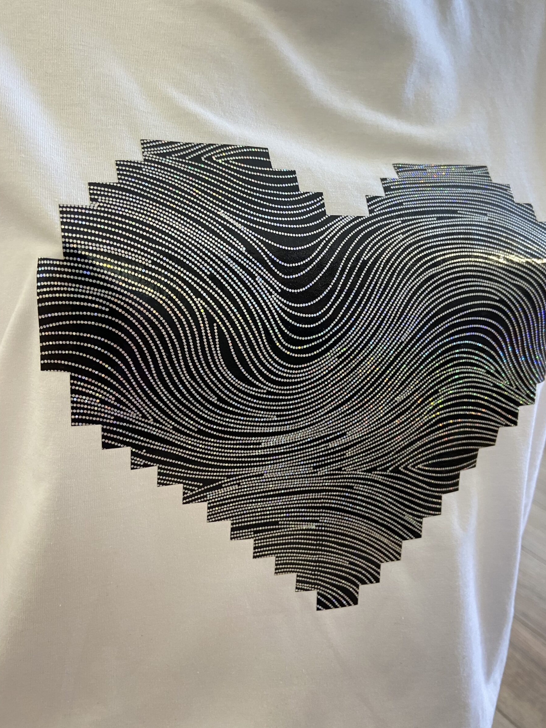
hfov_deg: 49.7
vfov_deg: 63.4
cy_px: 343
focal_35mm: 28
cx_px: 292
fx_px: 589
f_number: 1.8
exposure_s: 1/50
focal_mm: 4.25
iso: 160
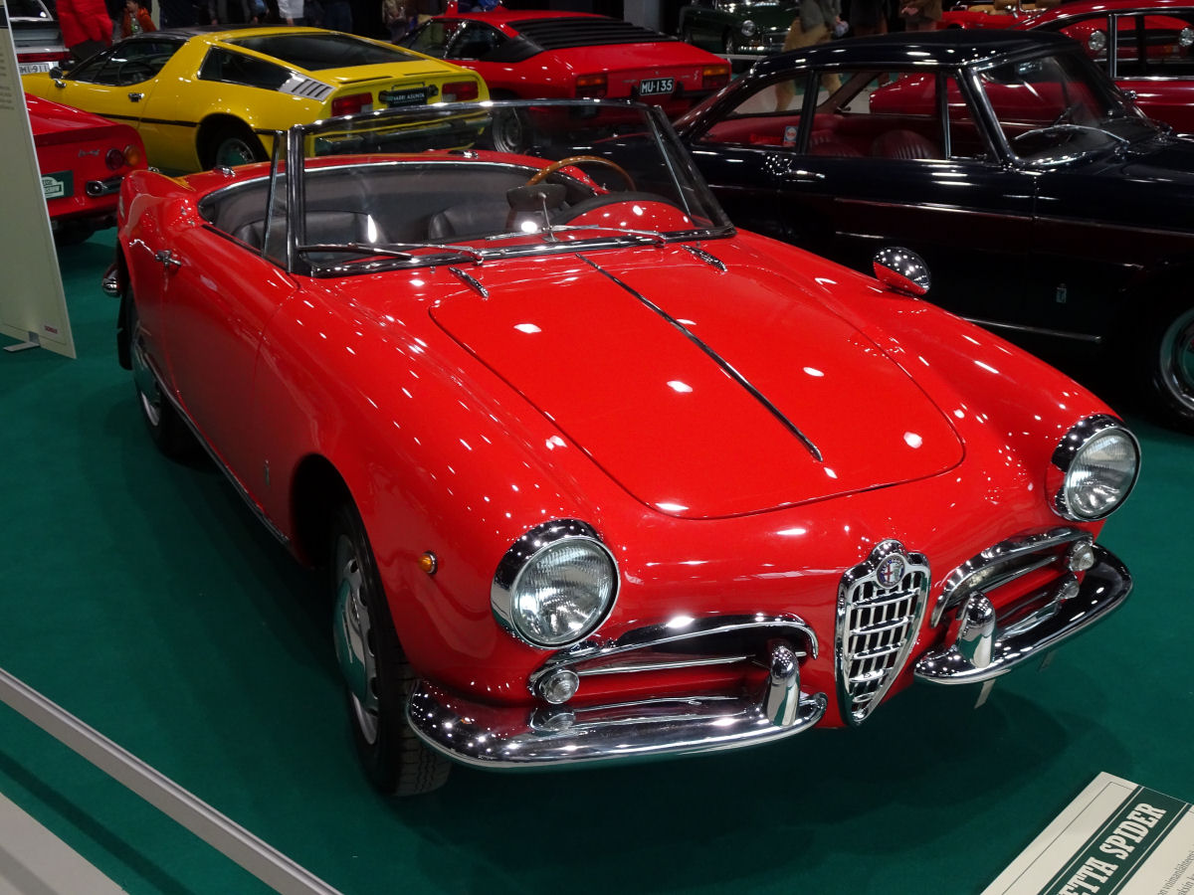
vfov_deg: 38.7
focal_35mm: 37
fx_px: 1276
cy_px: 448
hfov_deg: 50.1
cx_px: 597
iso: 250
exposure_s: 1/40
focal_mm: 6.37
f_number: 4
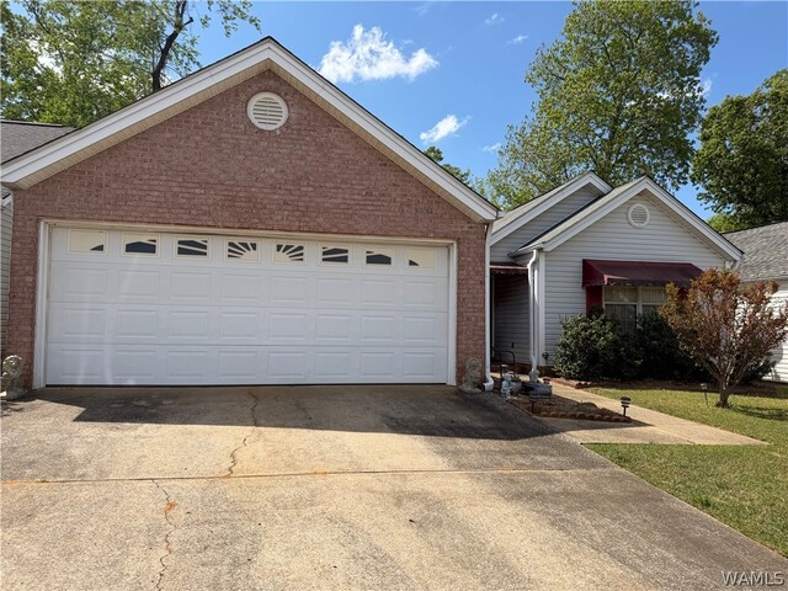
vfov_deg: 56.8
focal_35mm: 24
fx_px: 546
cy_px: 296
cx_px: 394
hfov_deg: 71.6
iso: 80
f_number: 1.78
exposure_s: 1/4975
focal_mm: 6.76
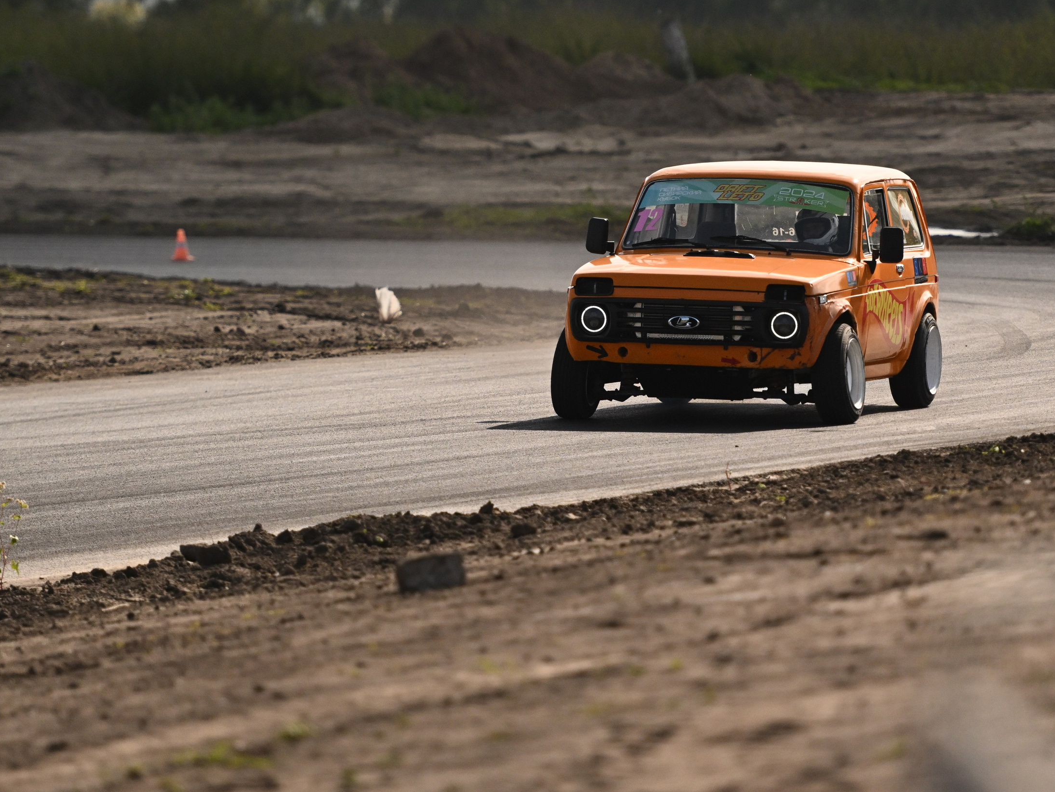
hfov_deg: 6.7
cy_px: 396
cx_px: 572
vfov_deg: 5.0
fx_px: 9022
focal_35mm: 296
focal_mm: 175
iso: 1000
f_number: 2.8
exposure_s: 1/20000
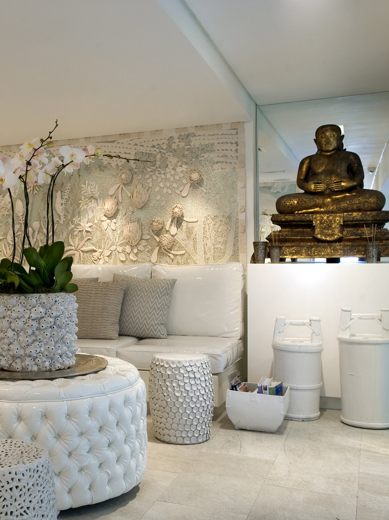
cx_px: 60
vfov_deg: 43.0
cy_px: 261
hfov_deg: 31.7
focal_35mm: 44
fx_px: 659
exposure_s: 1
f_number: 9.5
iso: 200
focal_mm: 30
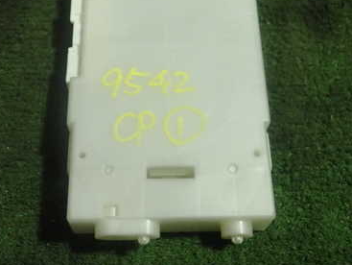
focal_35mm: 49
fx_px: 499
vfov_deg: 29.6
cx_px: 166
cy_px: 94
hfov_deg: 38.9
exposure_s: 1/125
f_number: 2.3
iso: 640
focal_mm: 5.5
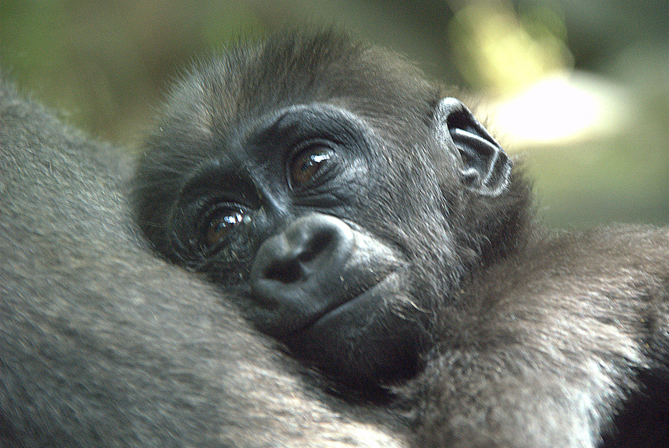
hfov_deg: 6.9
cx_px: 334
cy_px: 224
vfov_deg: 4.6
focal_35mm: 300
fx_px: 5583
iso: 1600
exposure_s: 1/40
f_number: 6.3
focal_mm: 200
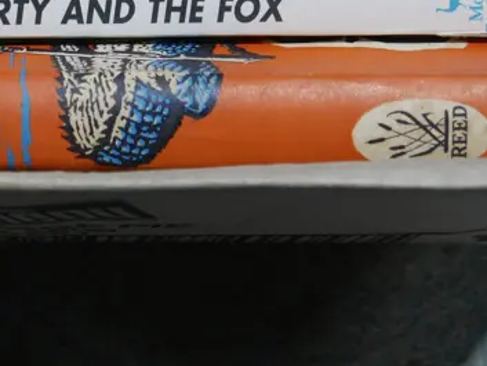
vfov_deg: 11.8
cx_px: 11
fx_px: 1717
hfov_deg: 15.9
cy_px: -114
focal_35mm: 122
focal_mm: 21
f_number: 4.6
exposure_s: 1/60
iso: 400
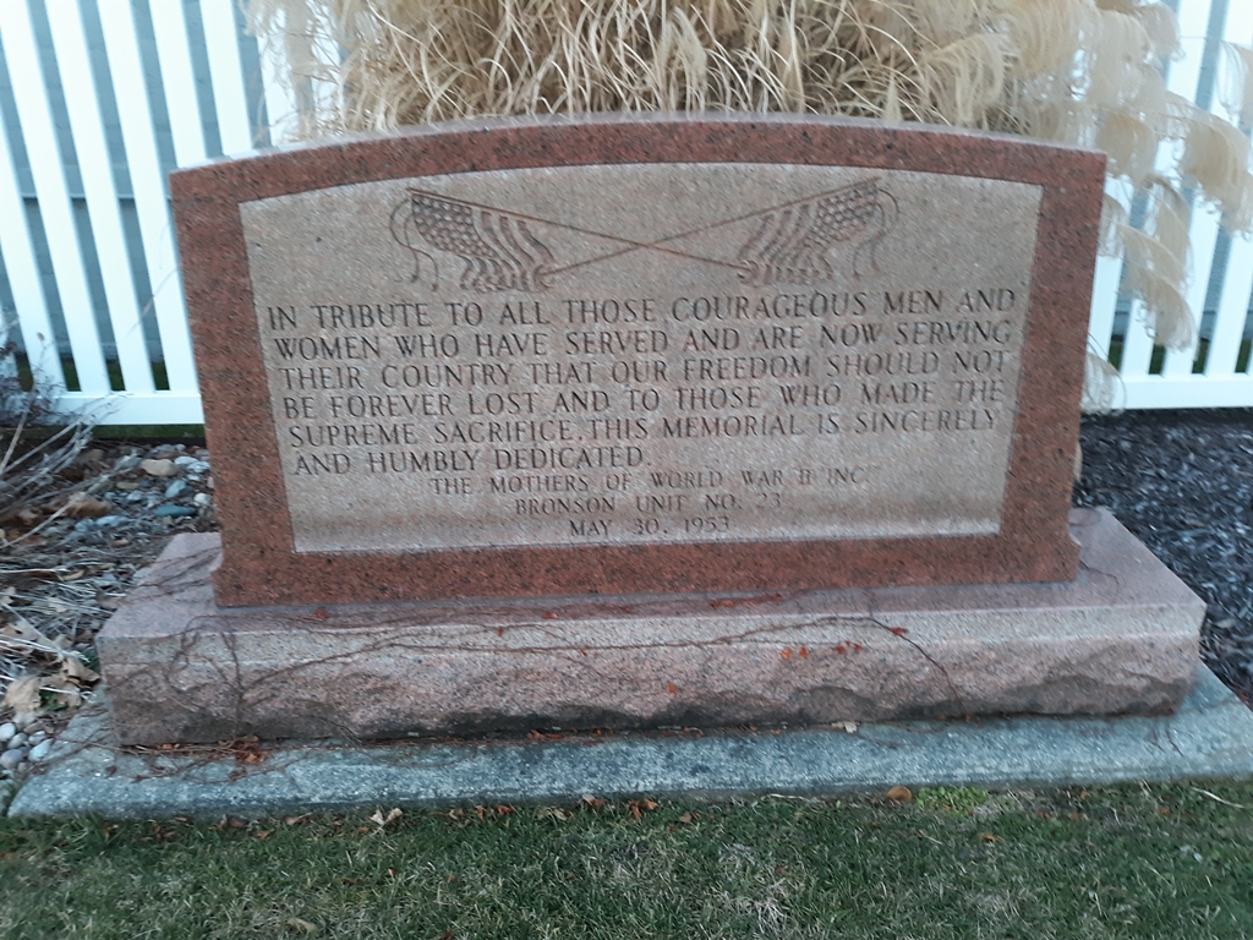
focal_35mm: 28
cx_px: 626
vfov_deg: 49.7
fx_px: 1014
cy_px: 470
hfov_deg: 63.4
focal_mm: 3.7
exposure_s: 1/40
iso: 200
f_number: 1.7
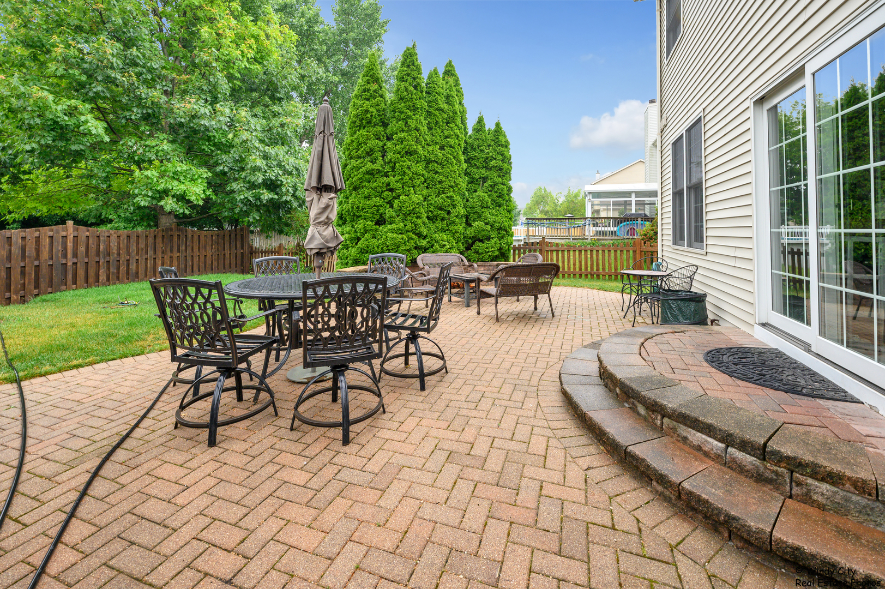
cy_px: 294
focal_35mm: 14
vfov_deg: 81.1
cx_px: 442
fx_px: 344
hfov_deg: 104.3
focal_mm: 14
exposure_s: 1/60
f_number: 8
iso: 400
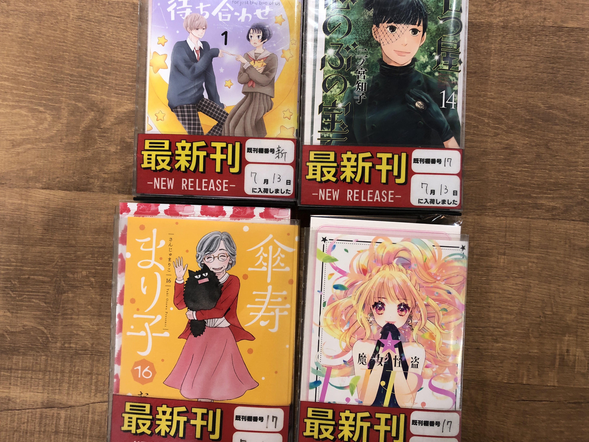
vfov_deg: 48.2
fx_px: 493
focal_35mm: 29
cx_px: 292
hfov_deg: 61.7
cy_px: 215
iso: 50
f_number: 1.8
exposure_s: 1/17
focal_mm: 4
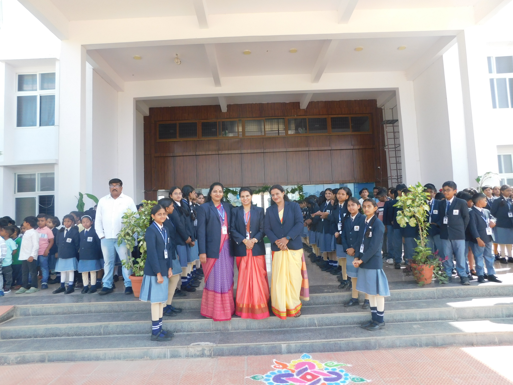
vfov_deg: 58.9
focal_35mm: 23
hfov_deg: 73.9
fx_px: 341
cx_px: 256
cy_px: 192
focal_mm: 4
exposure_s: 1/320
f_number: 3
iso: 125
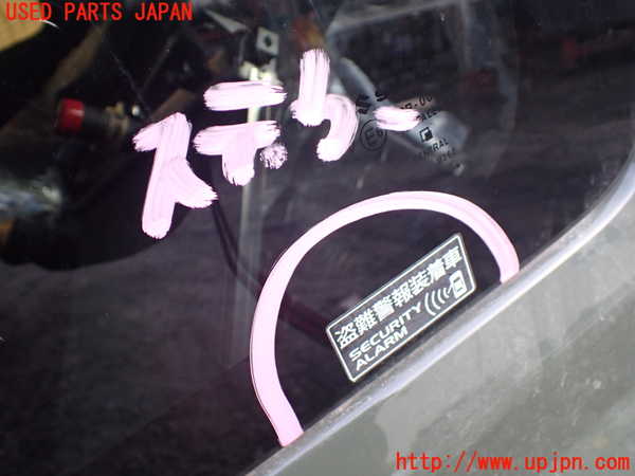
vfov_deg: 46.8
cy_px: 238
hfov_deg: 60.0
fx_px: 550
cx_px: 318
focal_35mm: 30
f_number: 2.3
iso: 320
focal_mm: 5.4
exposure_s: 1/125
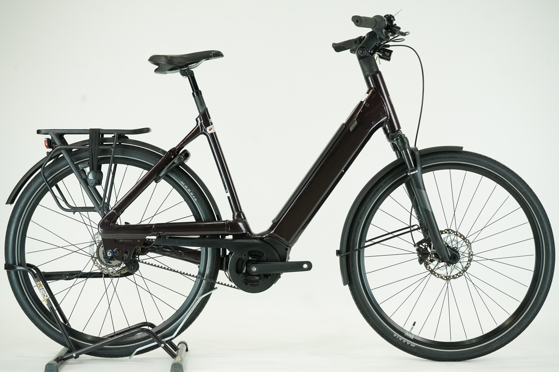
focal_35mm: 60
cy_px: 186
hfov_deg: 33.4
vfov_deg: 22.6
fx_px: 932
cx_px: 280
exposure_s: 1/200
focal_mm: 60
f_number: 7.1
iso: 2500
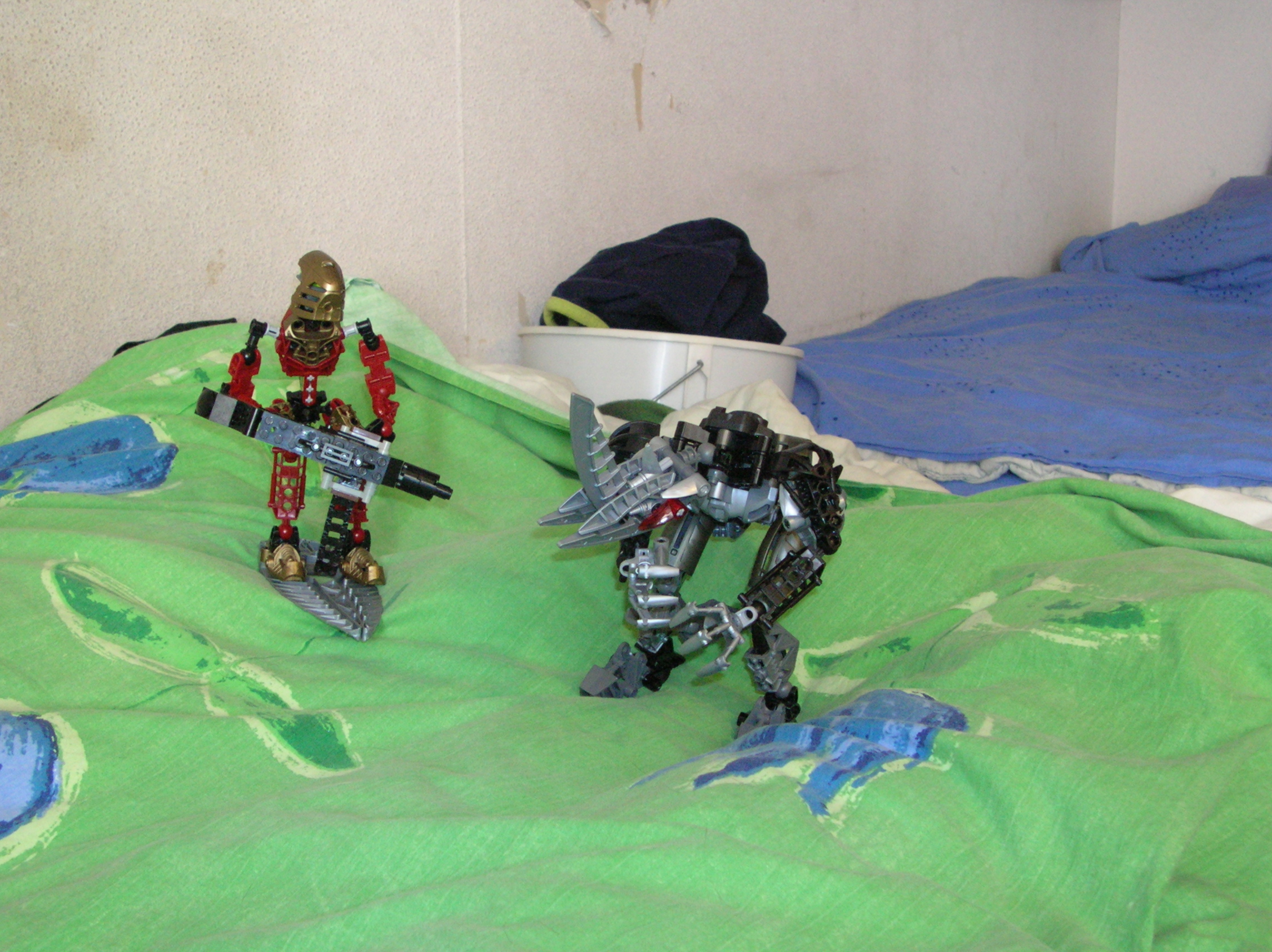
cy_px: 476
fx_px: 1542
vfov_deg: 34.3
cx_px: 636
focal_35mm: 42
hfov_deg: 44.8
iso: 200
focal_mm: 7.1
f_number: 3
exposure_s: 1/12
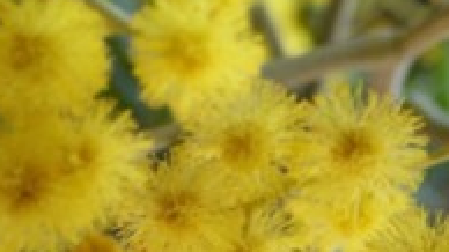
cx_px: 354
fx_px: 4511
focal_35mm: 379
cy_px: -140
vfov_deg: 3.2
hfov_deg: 5.7
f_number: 3.2
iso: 140
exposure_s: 1/50
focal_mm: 17.5
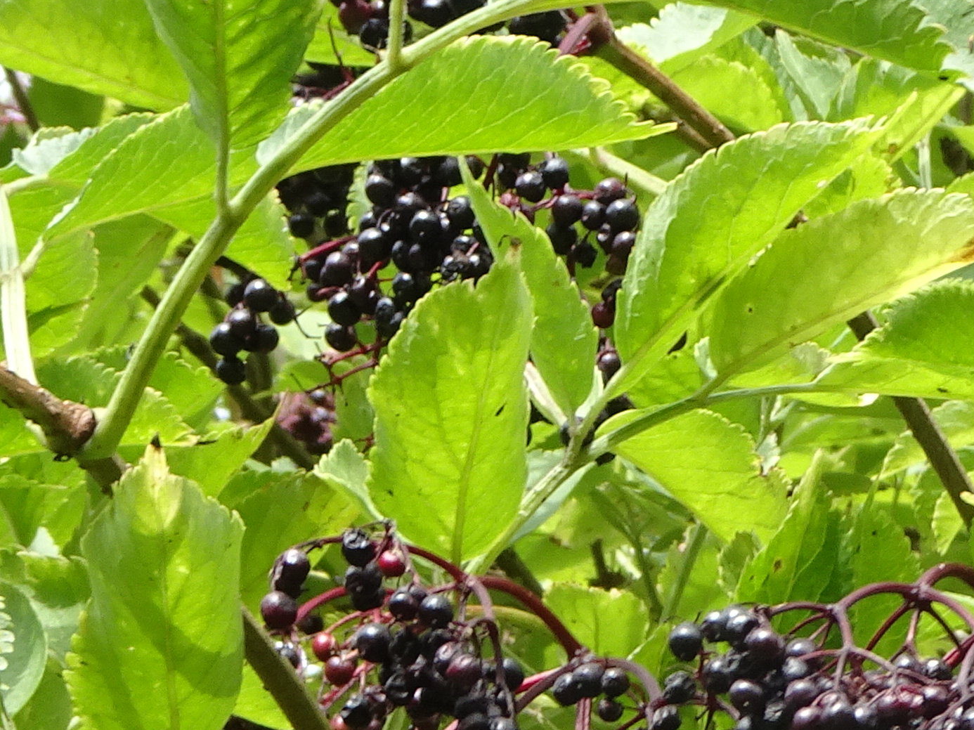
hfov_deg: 7.3
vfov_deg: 5.6
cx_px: 1608
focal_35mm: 265
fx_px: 7455
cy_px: 594
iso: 80
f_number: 5
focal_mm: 12.87
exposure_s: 1/100
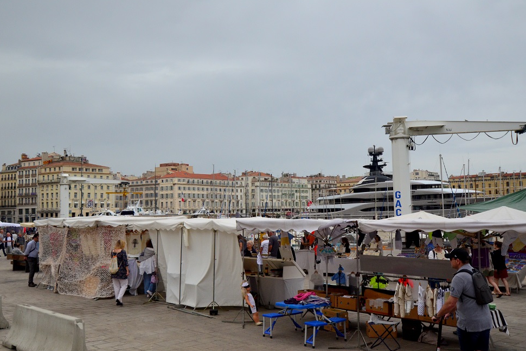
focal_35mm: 37
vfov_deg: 36.0
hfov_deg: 51.9
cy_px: 173
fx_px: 541
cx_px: 259
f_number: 4.5
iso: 1100
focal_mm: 24
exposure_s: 1/8000
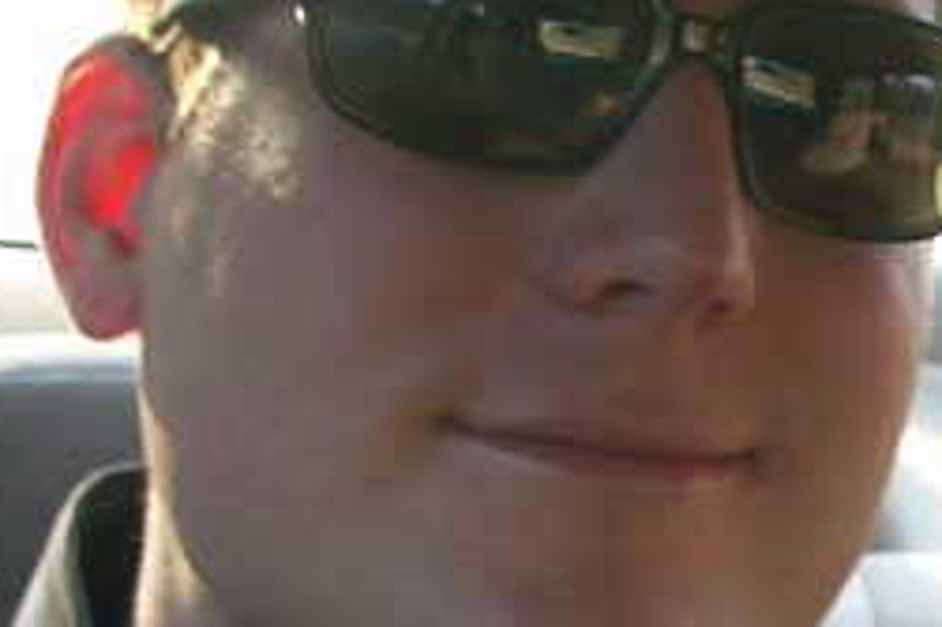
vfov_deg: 10.9
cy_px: 747
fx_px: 3216
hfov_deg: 16.1
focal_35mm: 123
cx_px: 1055
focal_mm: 7.49
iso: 80
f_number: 2.8
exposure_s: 1/50
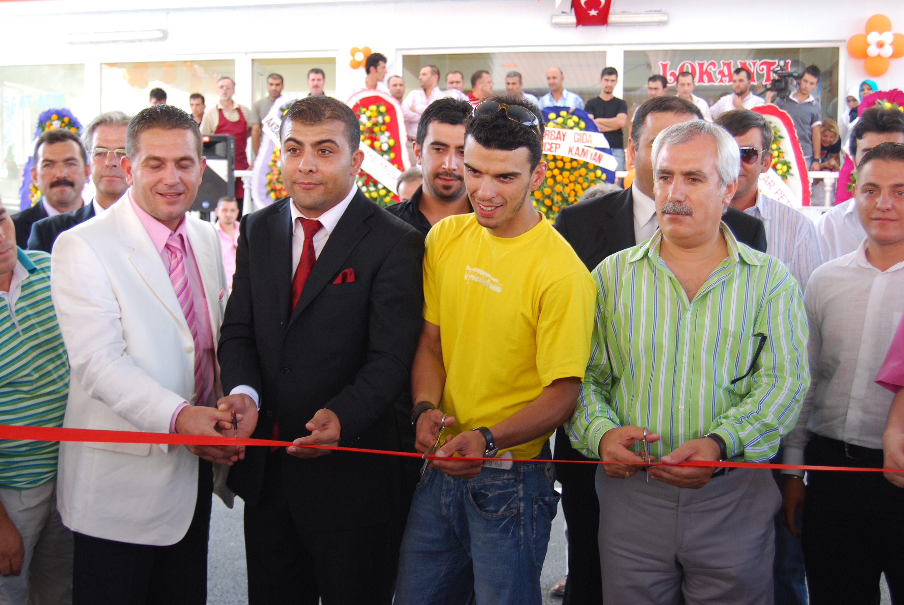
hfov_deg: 43.6
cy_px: 302
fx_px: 1131
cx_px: 452
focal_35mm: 45
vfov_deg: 29.9
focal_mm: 30
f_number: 4.2
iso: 200
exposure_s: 1/50
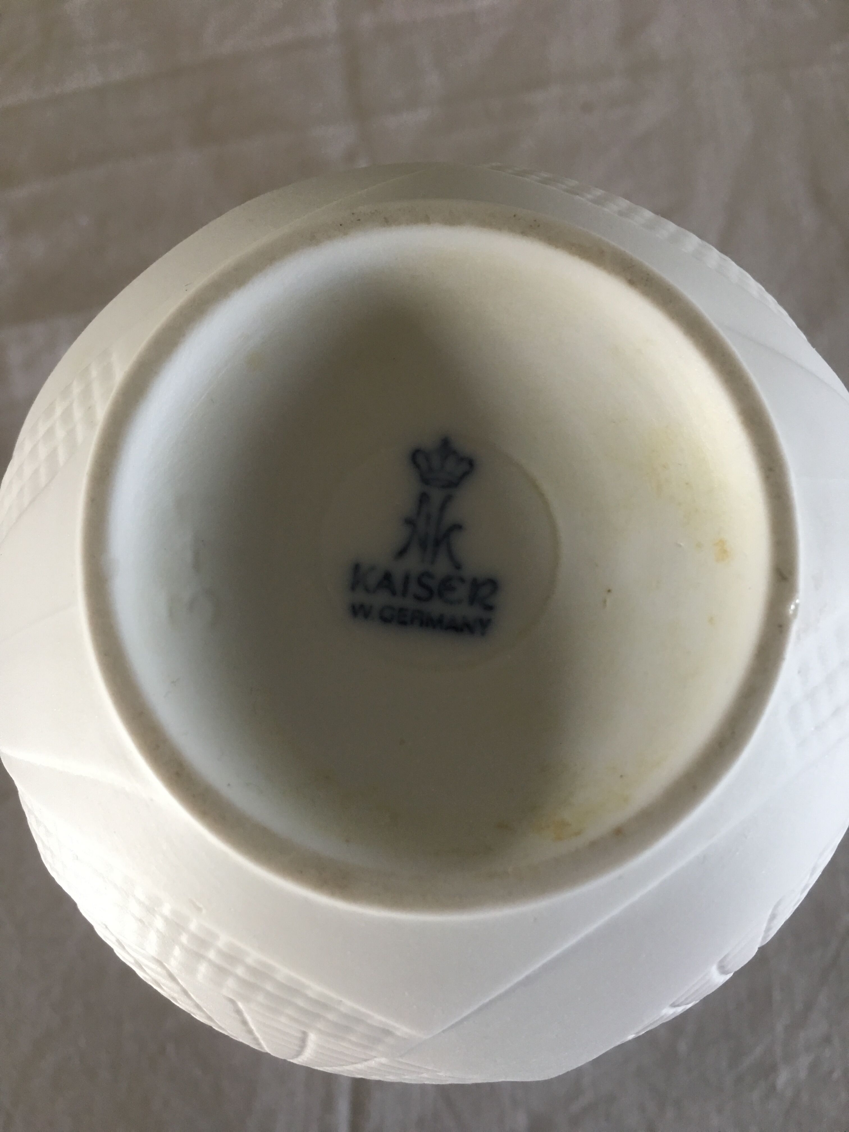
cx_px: 424
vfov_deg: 61.7
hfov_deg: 48.2
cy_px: 566
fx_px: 948
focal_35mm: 29
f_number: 2.2
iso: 64
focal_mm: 4.15
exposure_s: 1/17
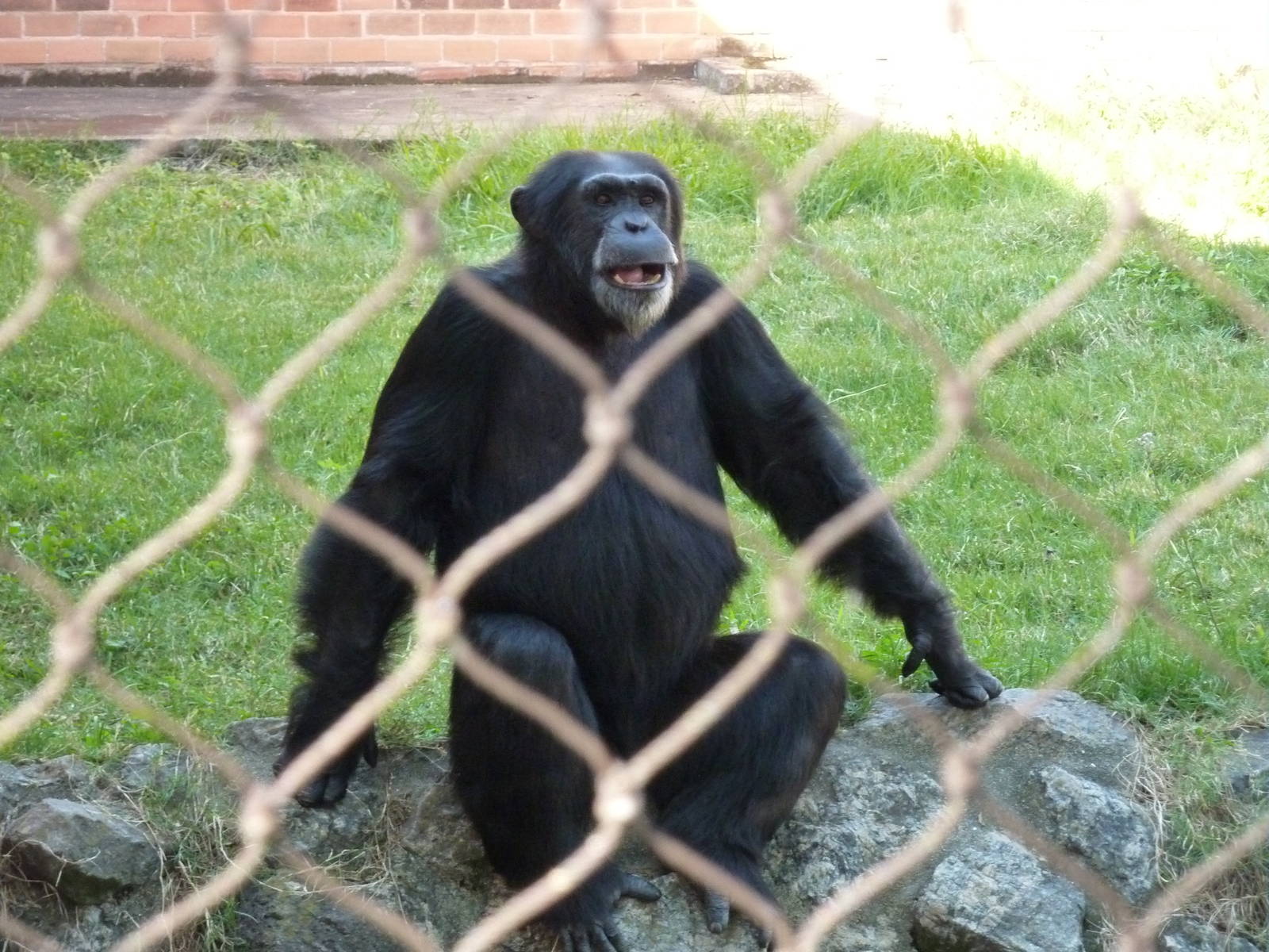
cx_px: 634
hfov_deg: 14.4
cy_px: 476
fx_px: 5022
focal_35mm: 137
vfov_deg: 10.8
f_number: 4.5
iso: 640
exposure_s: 1/100
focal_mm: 22.5
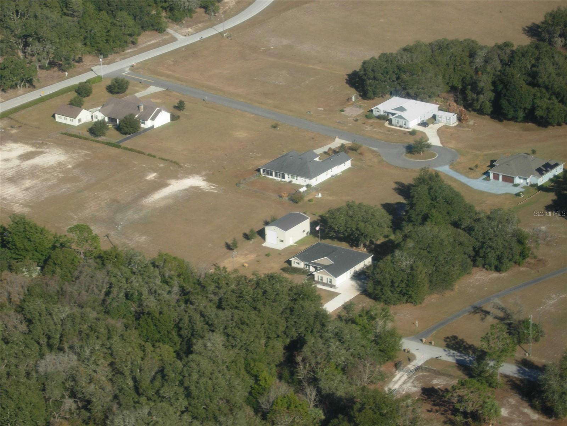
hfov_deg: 15.6
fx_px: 2064
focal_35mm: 126
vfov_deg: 11.8
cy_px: 213
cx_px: 284
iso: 50
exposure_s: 1/171
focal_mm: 26.3
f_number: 7.3
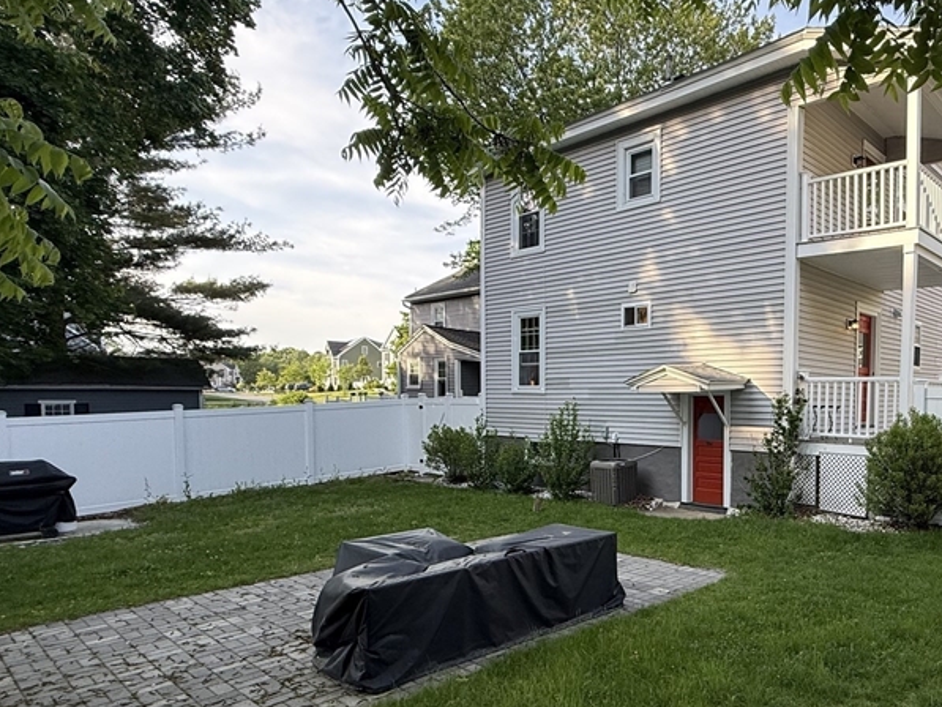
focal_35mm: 24
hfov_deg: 67.3
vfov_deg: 56.3
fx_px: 653
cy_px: 436
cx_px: 701
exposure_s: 1/361
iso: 64
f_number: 2.2
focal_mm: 2.22
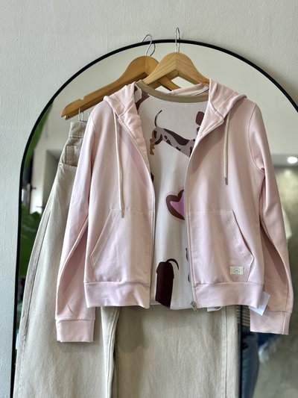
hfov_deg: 28.0
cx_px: 149
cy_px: 199
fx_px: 597
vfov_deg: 36.8
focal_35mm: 52
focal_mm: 5.96
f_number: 1.6
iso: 50
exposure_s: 1/100
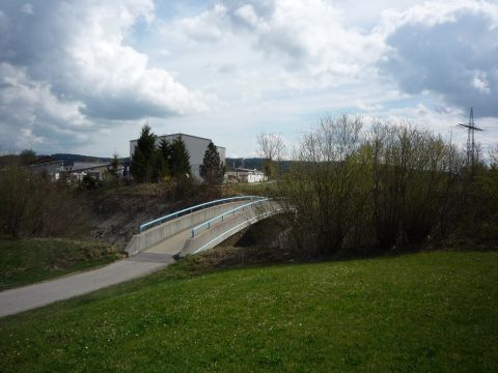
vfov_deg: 44.2
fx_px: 460
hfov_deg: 56.8
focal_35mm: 32
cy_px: 186
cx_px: 249
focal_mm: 5.2
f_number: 5.6
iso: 100
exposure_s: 1/640
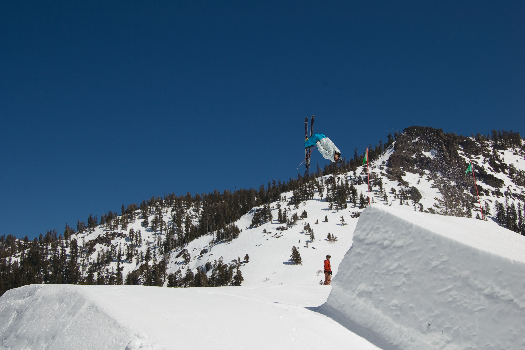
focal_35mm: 46
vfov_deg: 29.2
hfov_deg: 42.7
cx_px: 261
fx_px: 671
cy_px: 176
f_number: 11
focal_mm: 30
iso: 200
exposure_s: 1/500
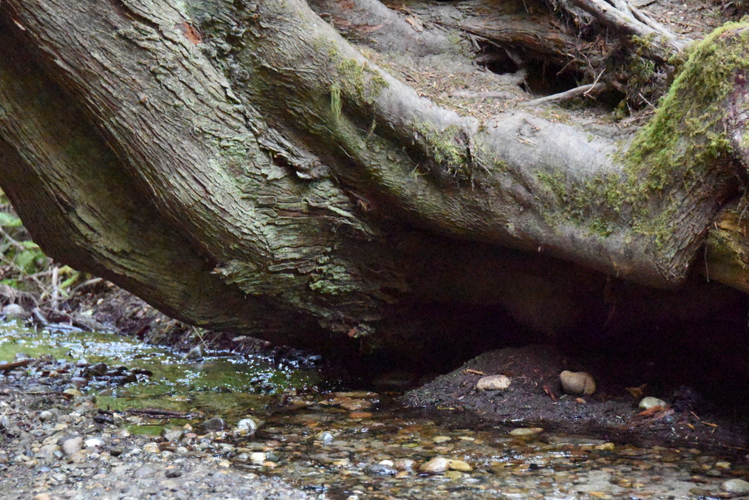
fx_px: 3809
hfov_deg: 11.2
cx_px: 396
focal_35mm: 183
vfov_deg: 7.5
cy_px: 227
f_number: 6.3
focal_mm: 145
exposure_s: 1/320
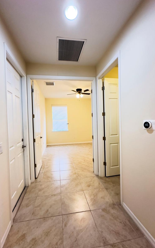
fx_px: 101
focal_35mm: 15
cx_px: 72
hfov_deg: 74.7
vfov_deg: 101.5
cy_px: 123
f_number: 2.2
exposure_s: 1/60
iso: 250
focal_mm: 2.22
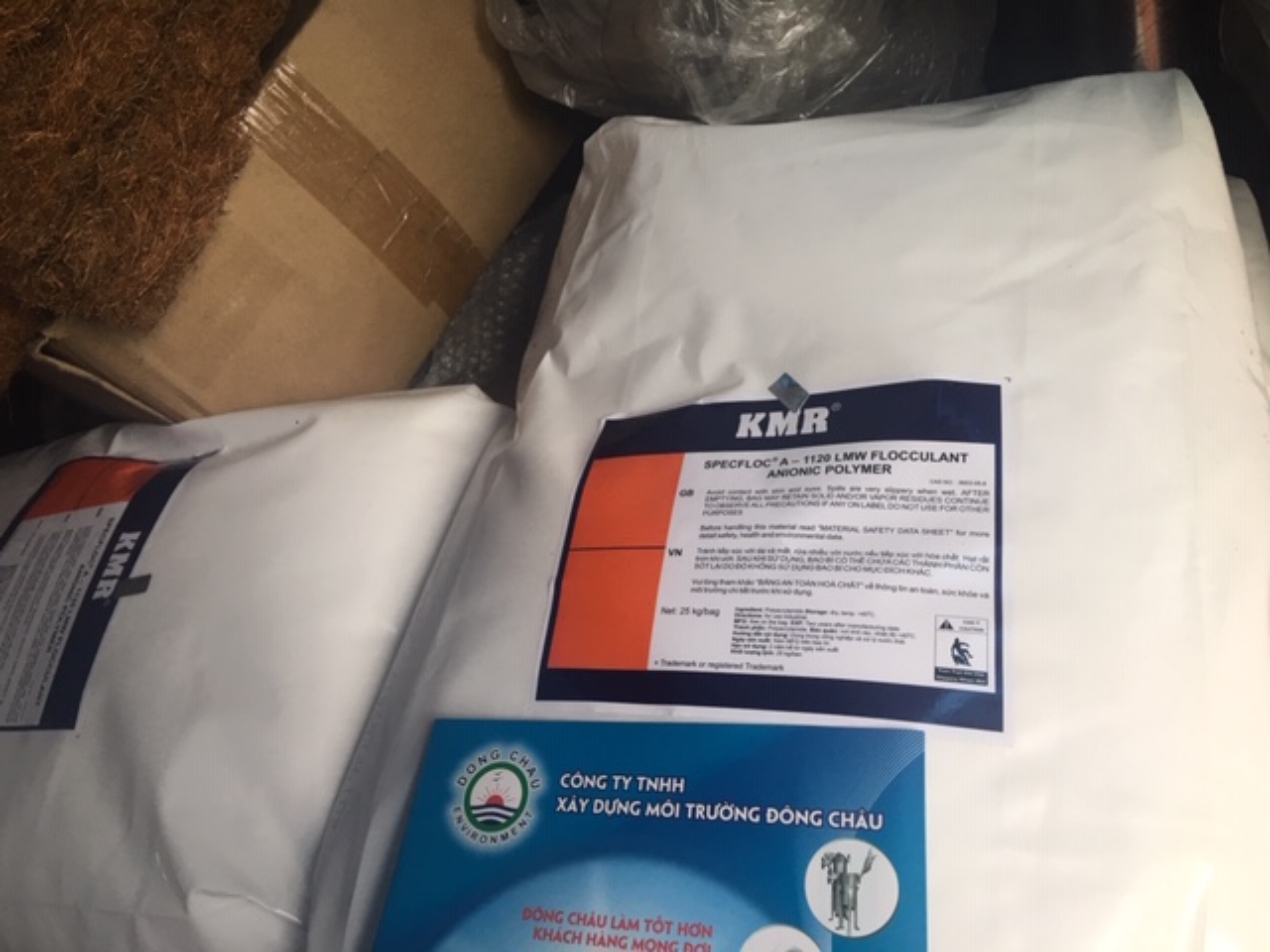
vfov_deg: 48.2
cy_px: 476
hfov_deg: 61.7
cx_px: 635
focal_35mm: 29
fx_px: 1064
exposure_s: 1/33
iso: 25
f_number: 2.2
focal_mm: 4.15
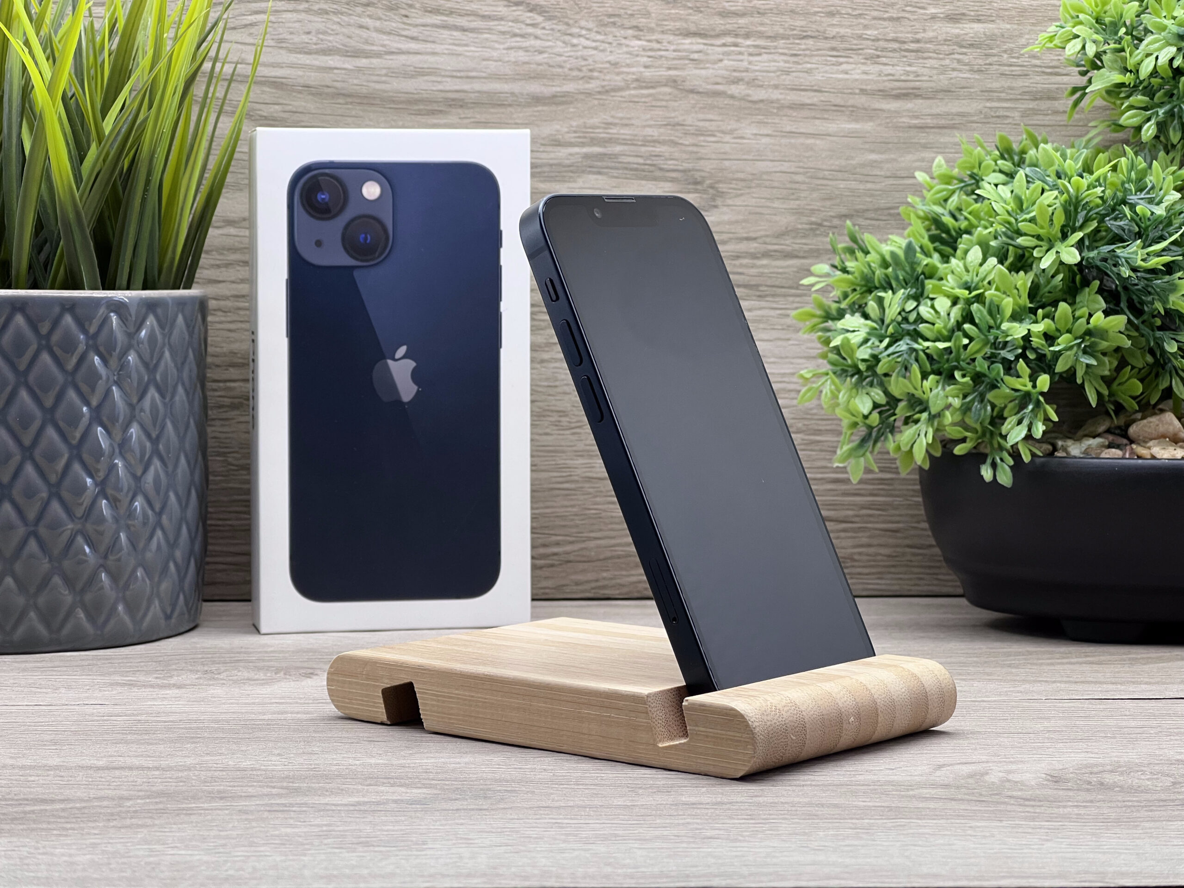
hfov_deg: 25.3
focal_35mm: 77
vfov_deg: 19.1
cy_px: 444
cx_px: 592
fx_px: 2634
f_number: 2.8
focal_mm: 9
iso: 100
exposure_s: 1/100
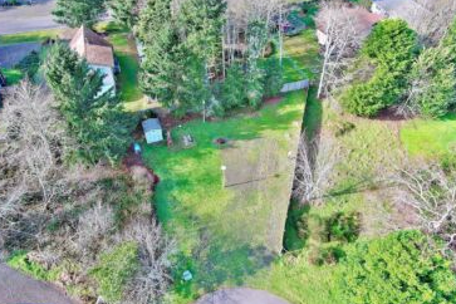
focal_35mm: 32
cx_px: 217
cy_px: 156
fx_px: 405
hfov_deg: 58.7
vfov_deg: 41.1
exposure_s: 1/178
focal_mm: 10.57
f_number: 2.8
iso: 100
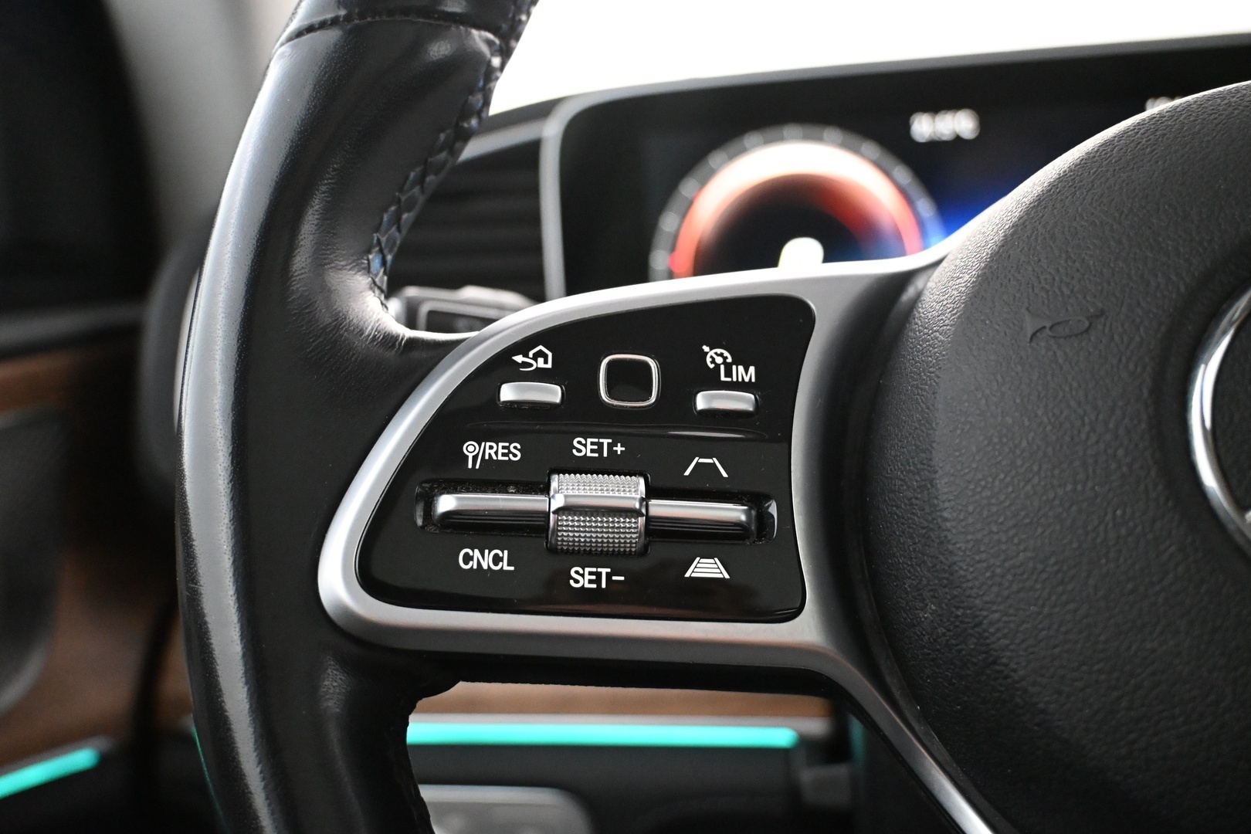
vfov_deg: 34.2
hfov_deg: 49.6
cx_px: 626
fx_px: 1355
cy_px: 417
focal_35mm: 39
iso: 6400
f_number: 4.5
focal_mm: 26
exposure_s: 1/40
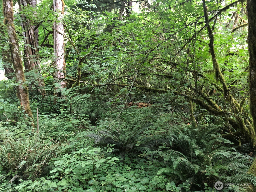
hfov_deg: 63.4
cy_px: 96
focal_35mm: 28
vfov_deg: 49.7
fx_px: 207
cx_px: 128
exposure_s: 1/17
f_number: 1.8
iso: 40
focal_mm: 3.99
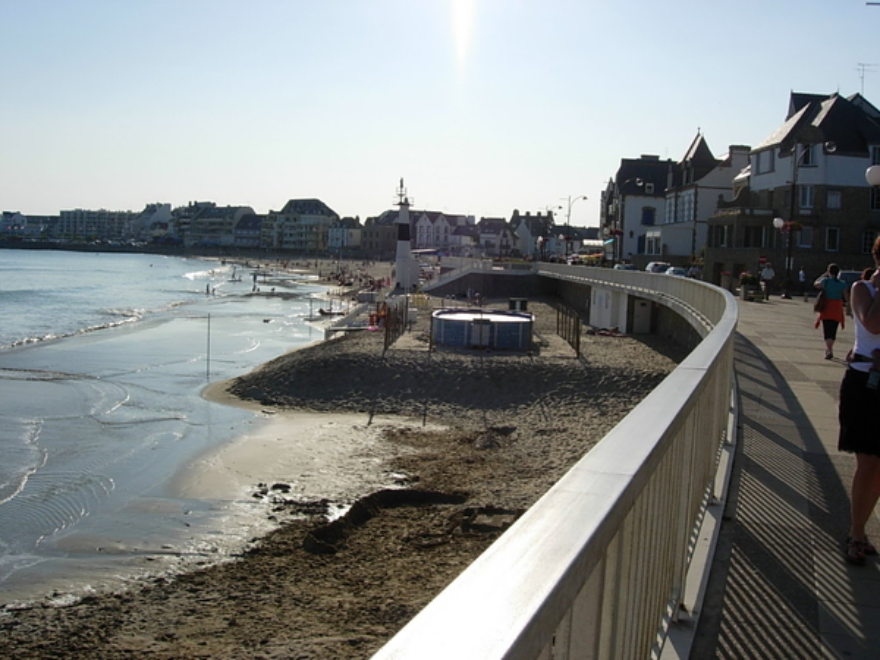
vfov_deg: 37.7
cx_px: 440
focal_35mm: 38
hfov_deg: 49.0
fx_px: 966
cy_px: 330
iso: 64
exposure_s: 1/1490
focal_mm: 7.8
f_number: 4.8
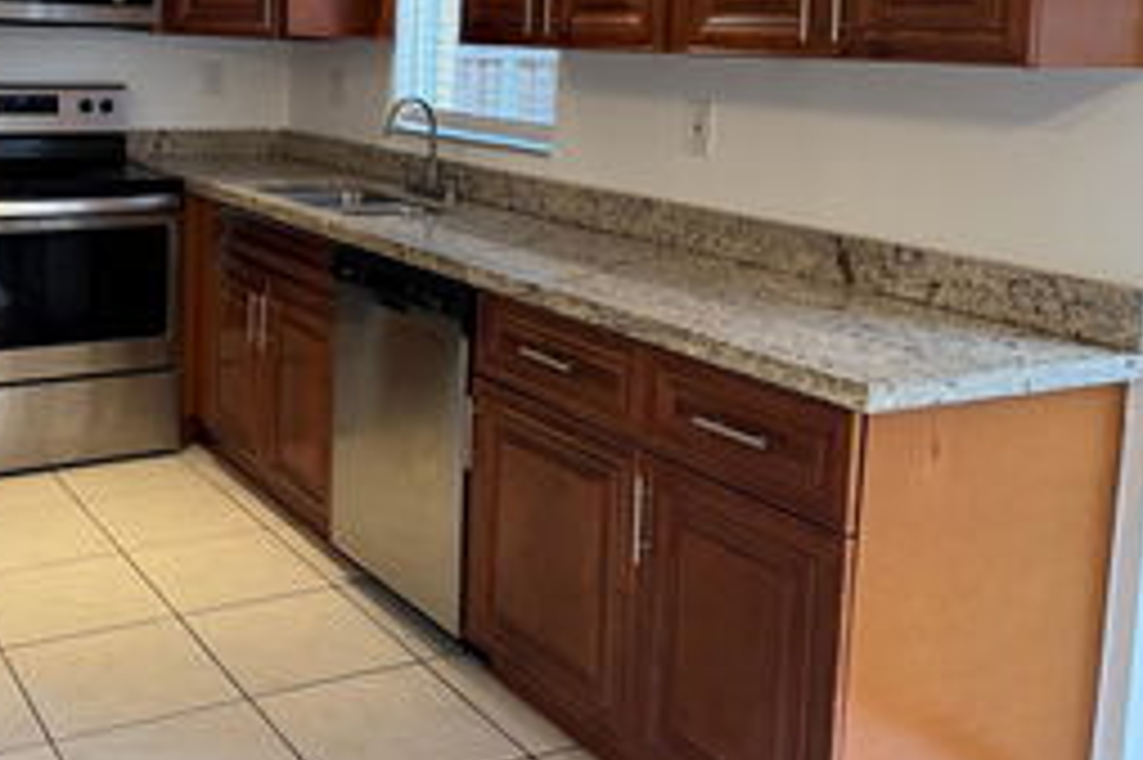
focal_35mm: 42
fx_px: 1333
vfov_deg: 31.1
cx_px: 317
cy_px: 162
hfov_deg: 45.2
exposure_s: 1/120
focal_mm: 6.76
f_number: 1.78
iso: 160
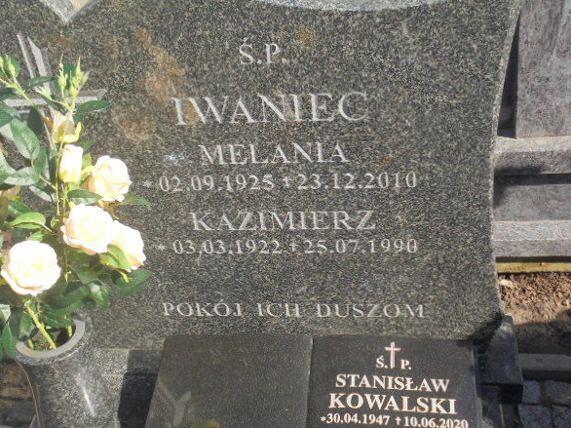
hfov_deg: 40.4
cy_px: 231
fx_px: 775
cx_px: 268
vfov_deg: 30.8
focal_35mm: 47
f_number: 4.5
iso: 100
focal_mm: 7.8
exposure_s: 1/320
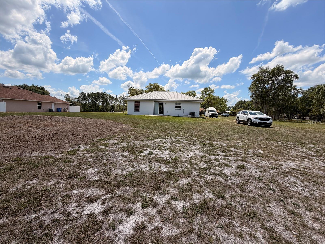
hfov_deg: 102.1
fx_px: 131
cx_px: 162
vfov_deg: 85.7
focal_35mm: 14
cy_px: 122
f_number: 2.2
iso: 20
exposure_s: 1/1211
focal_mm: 2.22
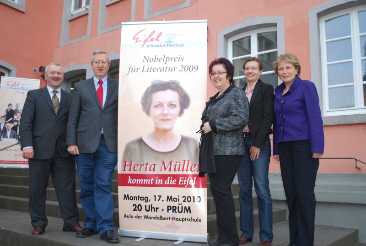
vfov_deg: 37.0
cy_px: 123
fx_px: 367
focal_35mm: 36
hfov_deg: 53.1
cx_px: 183
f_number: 4.2
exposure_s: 1/80
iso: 200
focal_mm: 24
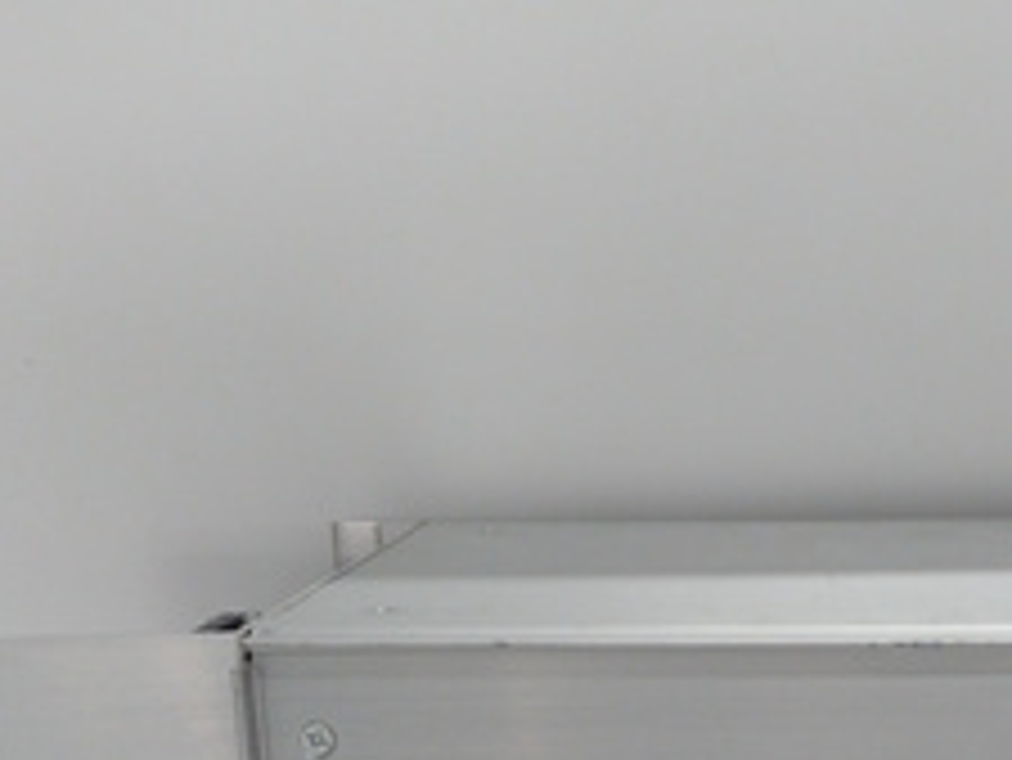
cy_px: 798
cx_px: 819
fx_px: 1755
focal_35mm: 60
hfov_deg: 31.3
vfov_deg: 23.2
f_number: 2
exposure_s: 1/50
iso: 143
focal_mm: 3.79
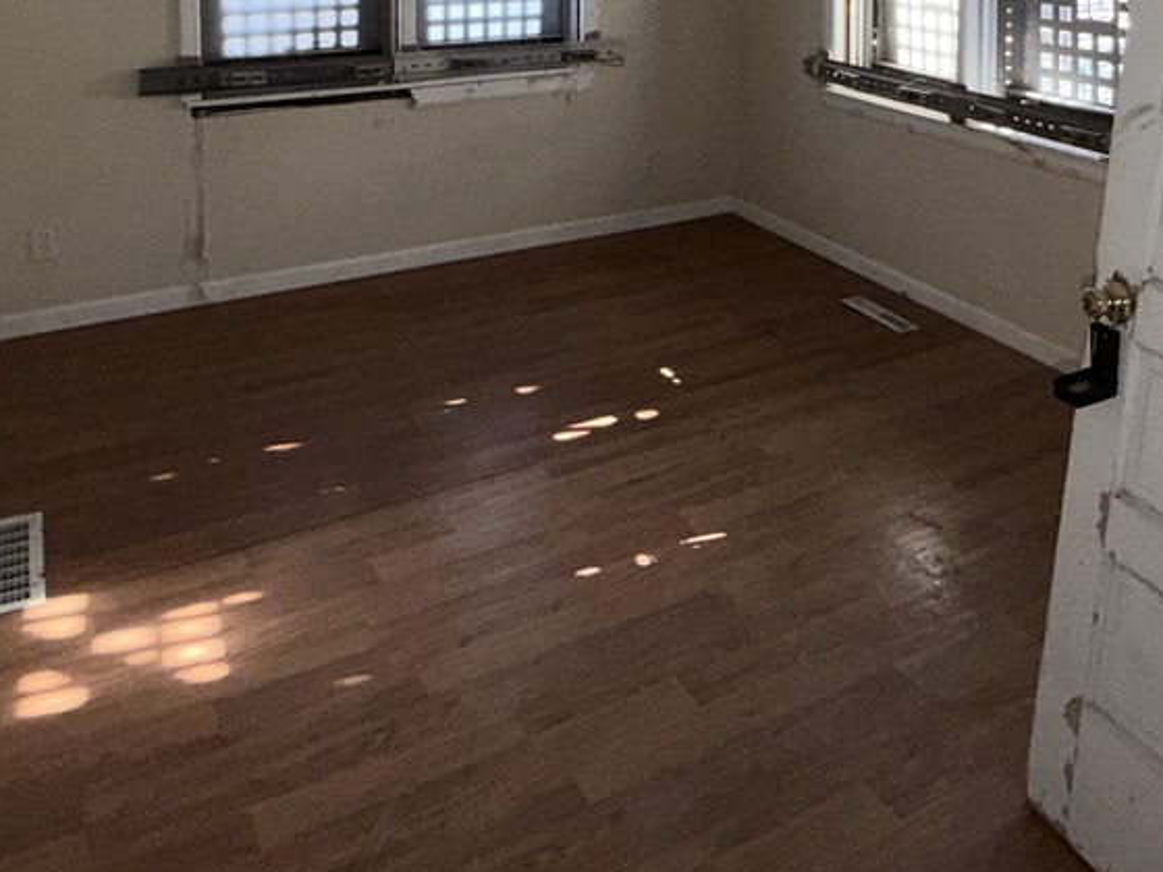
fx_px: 1209
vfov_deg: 34.8
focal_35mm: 36
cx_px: 760
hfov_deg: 50.6
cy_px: -58
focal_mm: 2.22
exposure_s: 1/60
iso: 125
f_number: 2.2
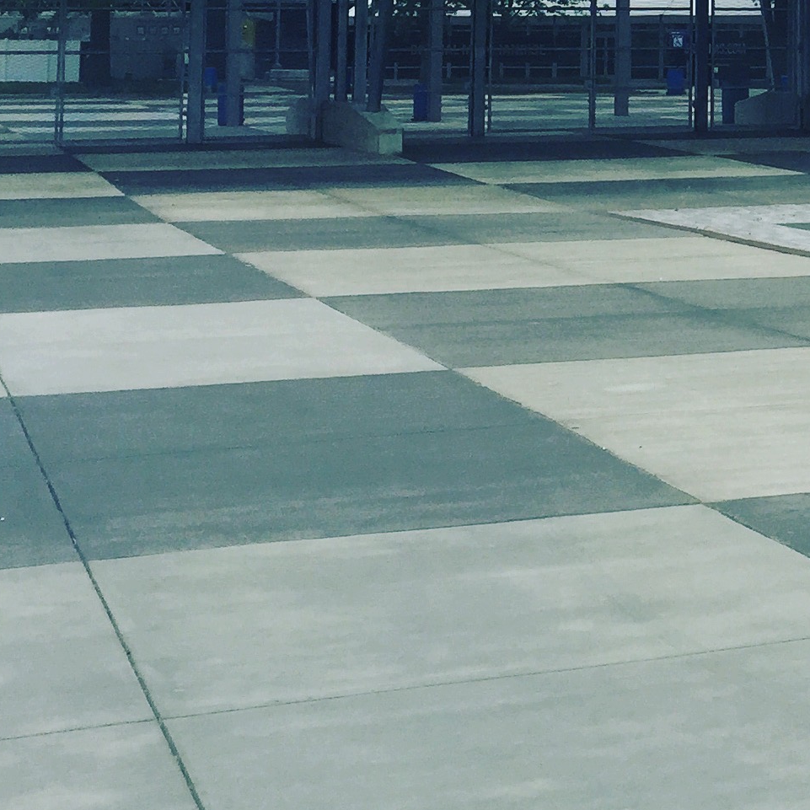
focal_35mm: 87
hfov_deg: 18.6
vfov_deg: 18.9
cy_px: -156
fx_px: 2303
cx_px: 1027
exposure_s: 1/1883
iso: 32
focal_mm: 4.15
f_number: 2.2
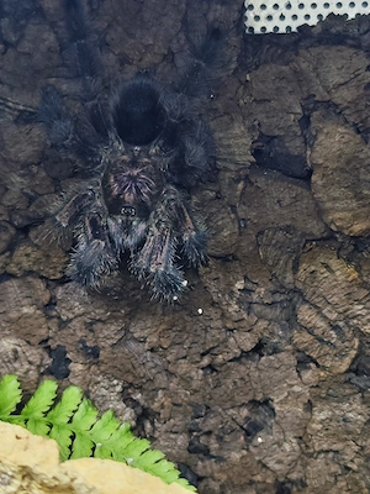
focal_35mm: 23
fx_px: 328
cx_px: 185
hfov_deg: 58.9
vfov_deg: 73.9
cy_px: 247
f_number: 1.69
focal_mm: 7.01
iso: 50
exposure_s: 1/214
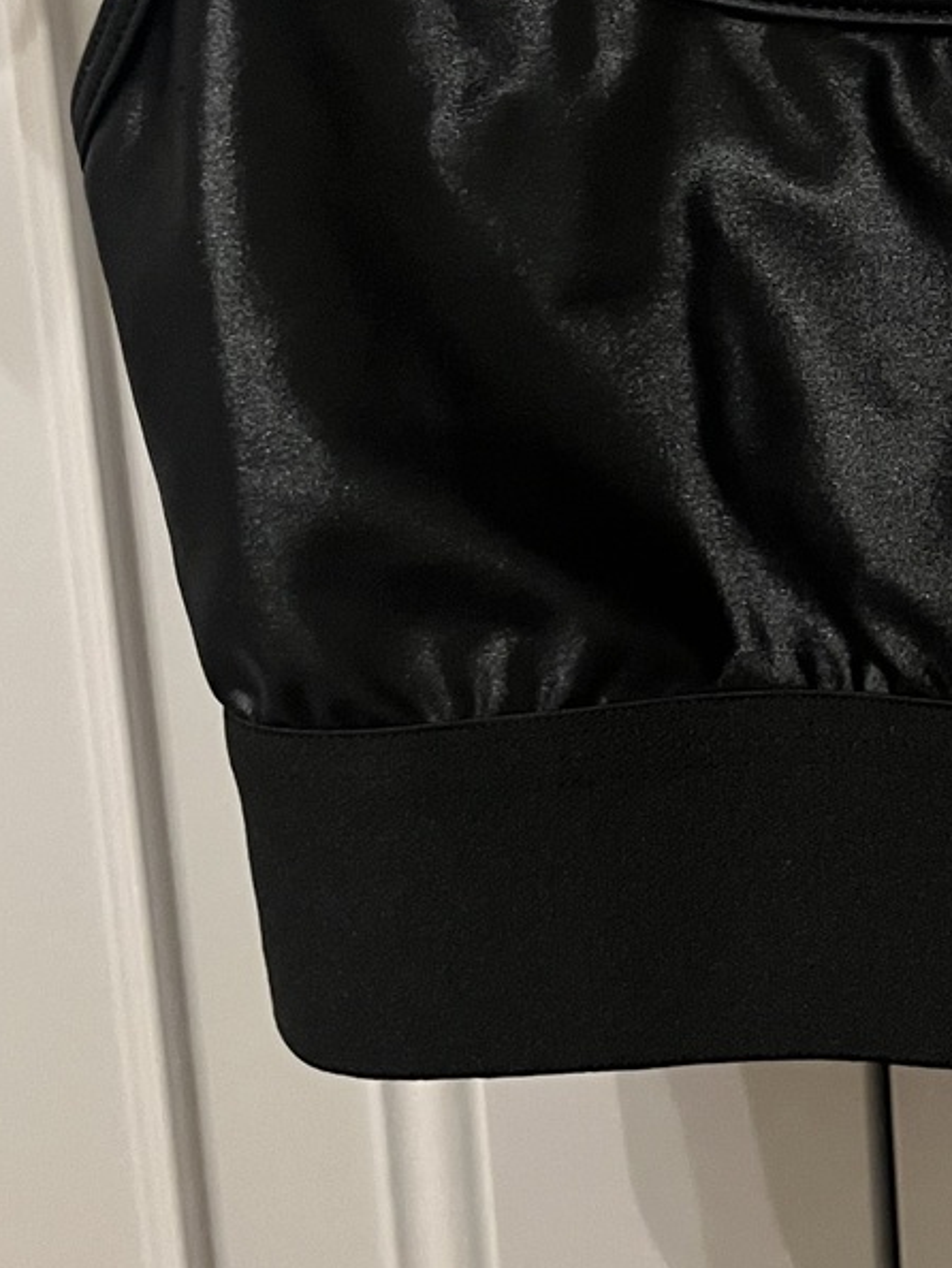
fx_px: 2565
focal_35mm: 70
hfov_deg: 20.2
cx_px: 1005
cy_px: -26
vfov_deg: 26.2
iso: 500
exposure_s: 1/33
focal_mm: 5.1
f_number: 1.6
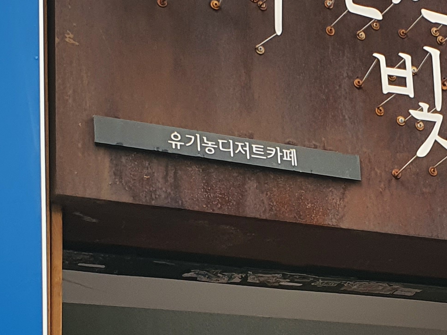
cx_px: 402
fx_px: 1394
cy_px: 296
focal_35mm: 108
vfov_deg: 13.6
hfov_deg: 17.9
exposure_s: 1/120
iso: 80
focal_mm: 4.3
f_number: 2.4
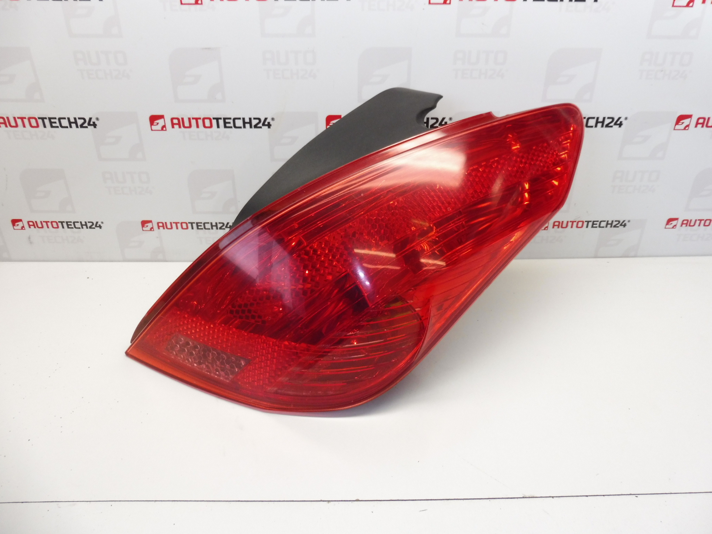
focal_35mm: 24
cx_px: 356
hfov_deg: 71.6
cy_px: 267
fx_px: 494
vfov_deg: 56.8
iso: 200
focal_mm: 4.3
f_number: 4
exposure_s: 1/60
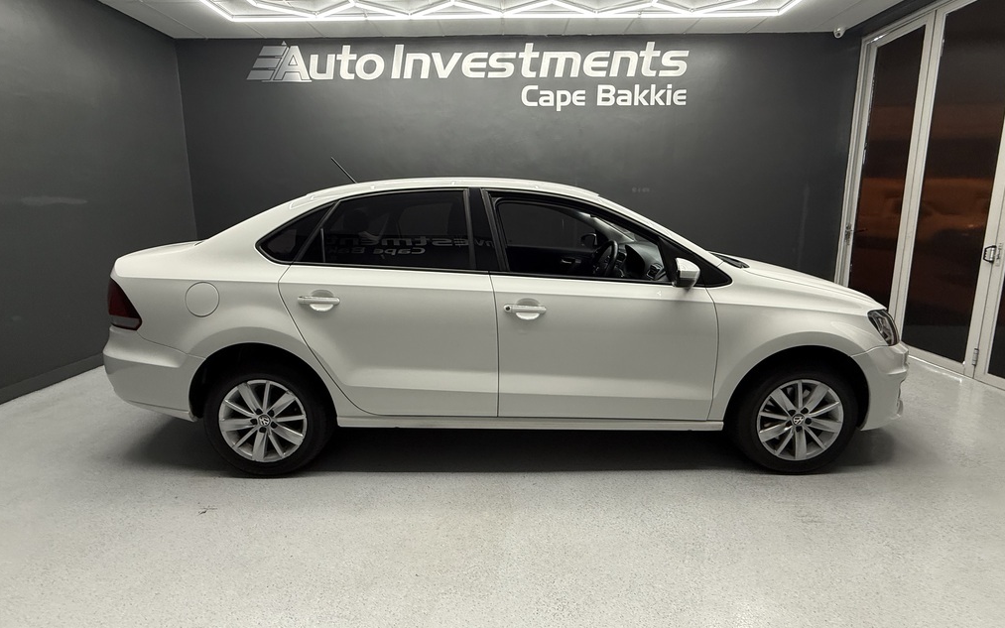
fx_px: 411
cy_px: 270
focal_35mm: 15
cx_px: 505
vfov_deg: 74.4
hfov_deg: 101.5
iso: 200
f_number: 2.2
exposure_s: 1/100
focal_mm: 2.22
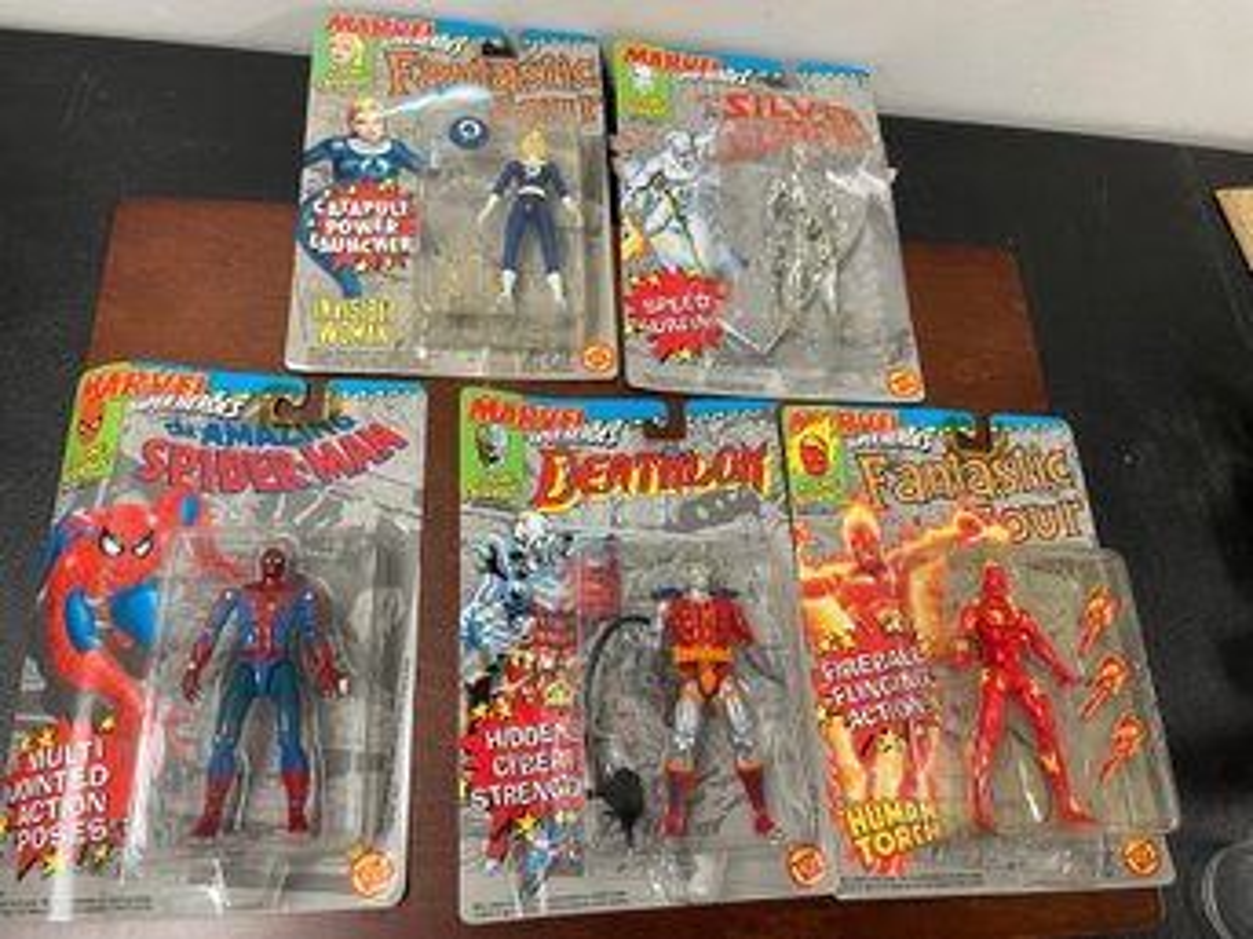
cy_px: 470
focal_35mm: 26
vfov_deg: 53.0
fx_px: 941
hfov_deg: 67.3
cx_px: 626
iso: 100
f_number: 1.6
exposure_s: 1/60
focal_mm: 4.2
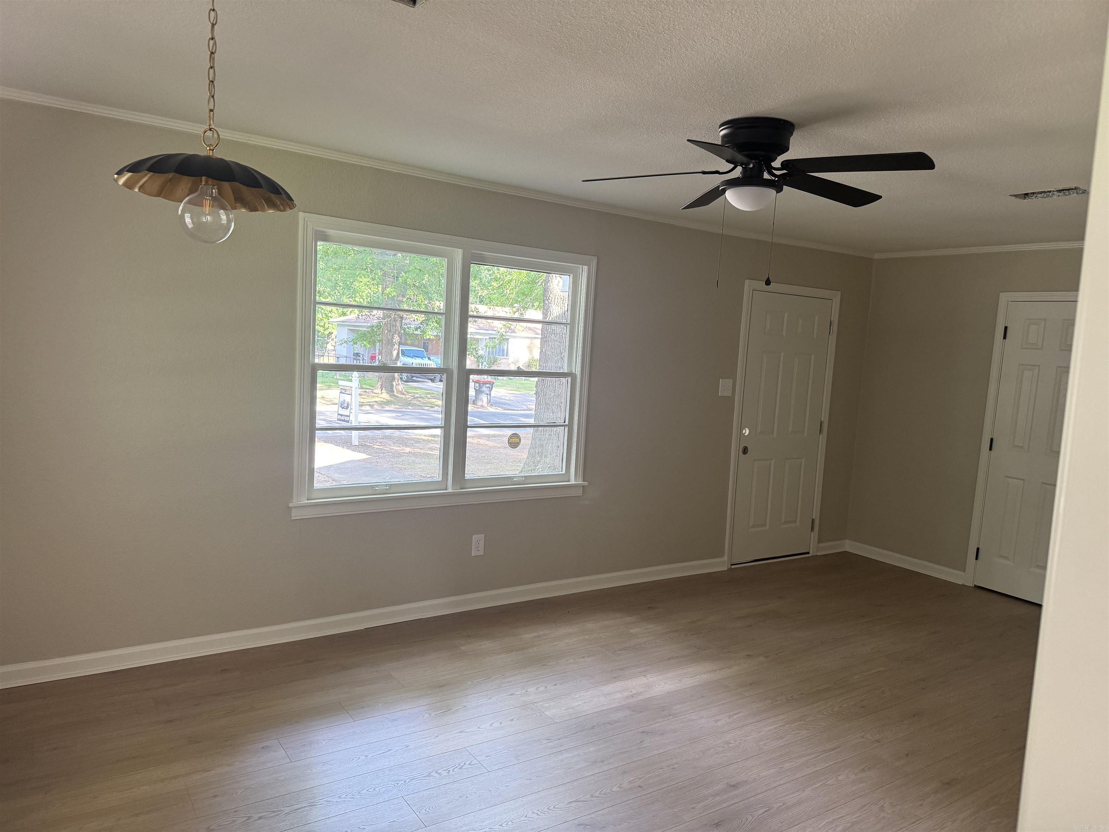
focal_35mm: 24
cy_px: 416
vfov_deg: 56.8
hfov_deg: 71.6
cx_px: 554
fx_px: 769
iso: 200
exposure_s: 1/82
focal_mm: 6.76
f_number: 1.78
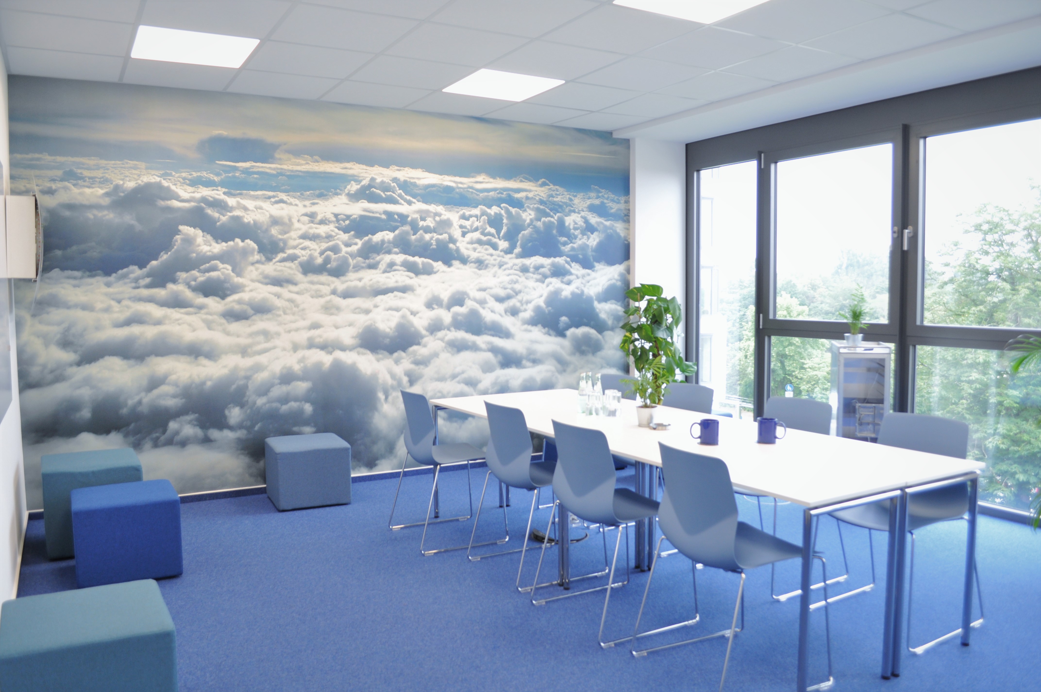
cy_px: 346
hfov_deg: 67.4
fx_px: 780
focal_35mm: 27
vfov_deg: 47.8
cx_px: 520
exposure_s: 1/40
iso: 400
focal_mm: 18
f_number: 4.5
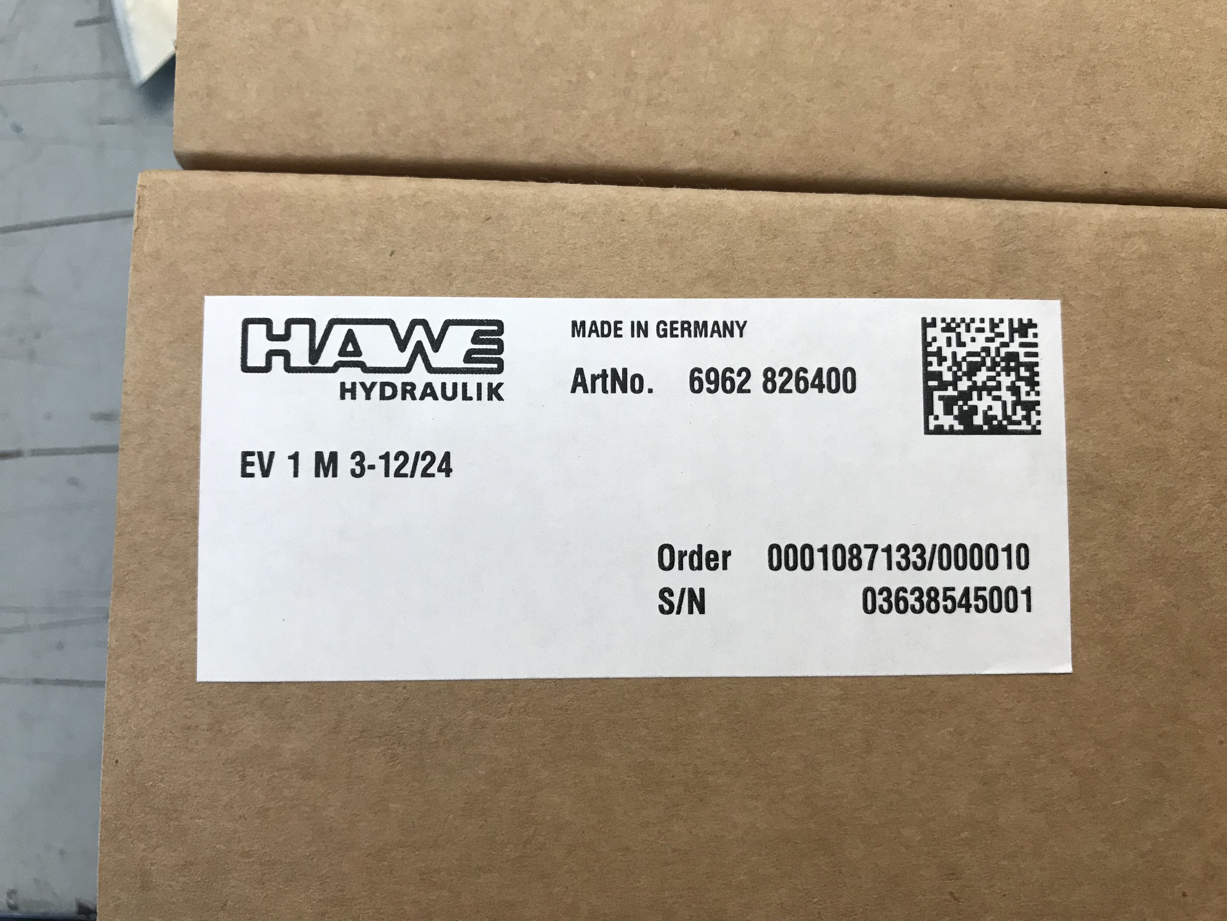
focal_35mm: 28
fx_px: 992
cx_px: 614
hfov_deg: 63.4
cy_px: 460
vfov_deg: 49.7
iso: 32
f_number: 1.8
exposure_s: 1/33
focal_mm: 3.99
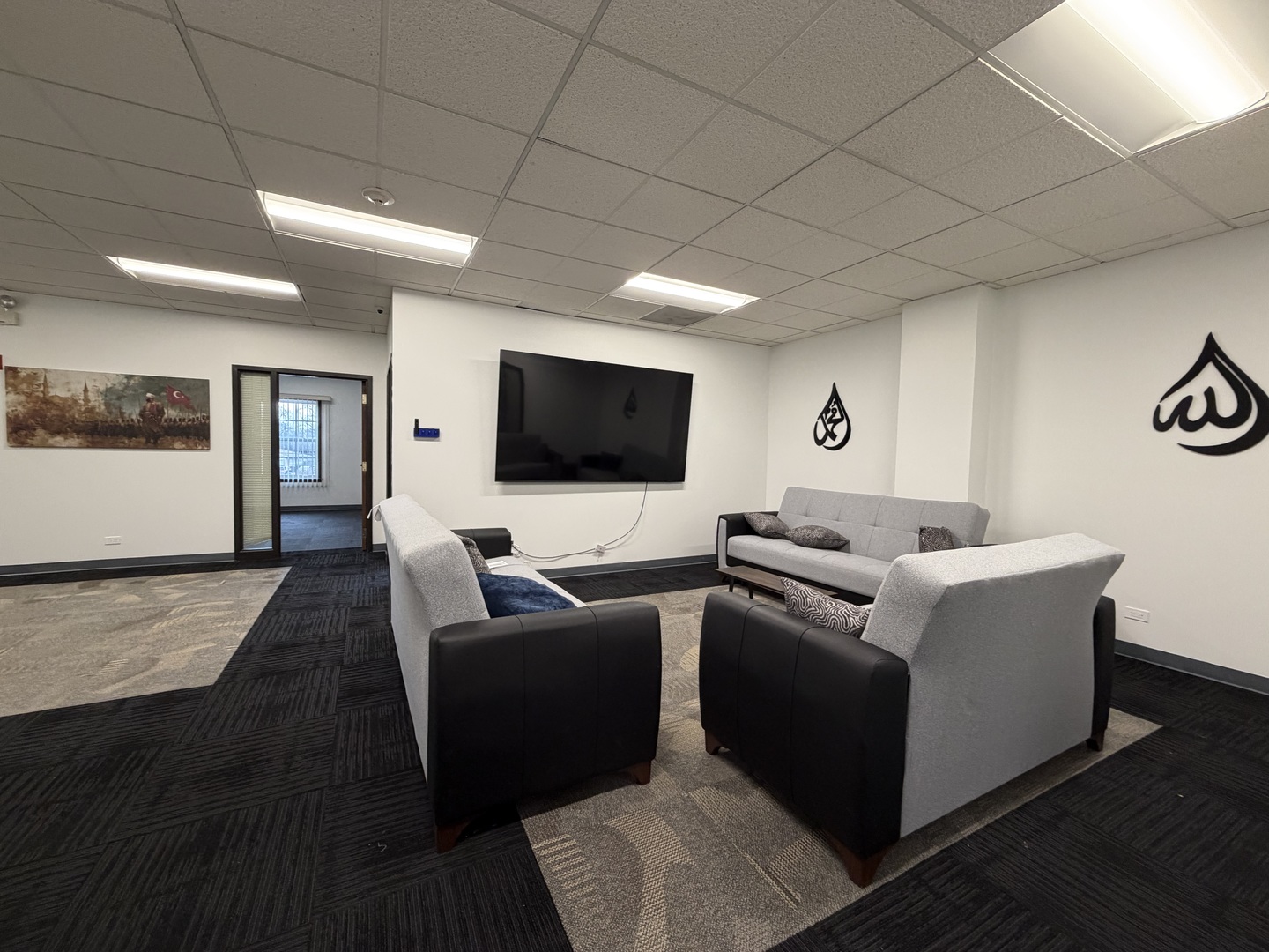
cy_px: 476
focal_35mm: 14
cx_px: 634
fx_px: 513
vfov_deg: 85.7
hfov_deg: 102.1
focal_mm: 2.22
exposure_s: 1/120
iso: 250
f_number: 2.2
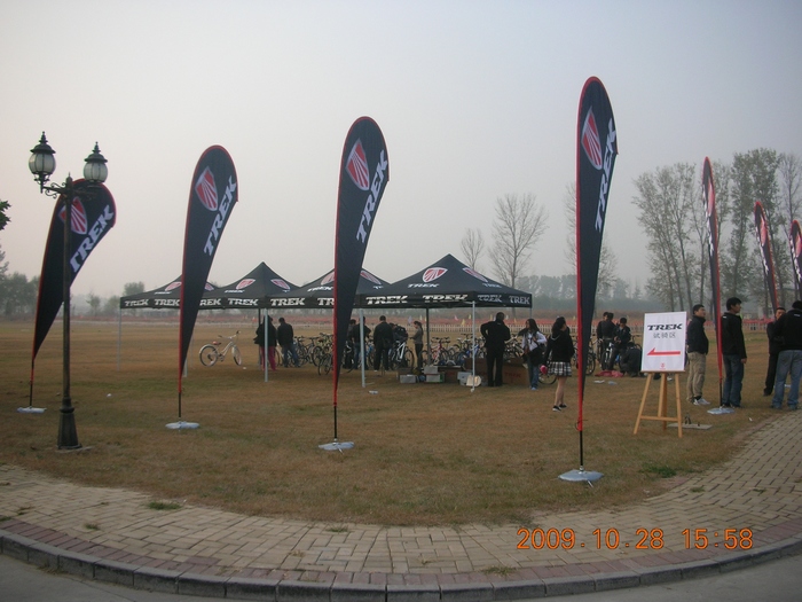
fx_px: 811
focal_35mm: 35
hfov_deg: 52.6
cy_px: 301
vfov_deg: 40.7
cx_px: 401
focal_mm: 5.8
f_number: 3
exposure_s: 1/245
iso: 50
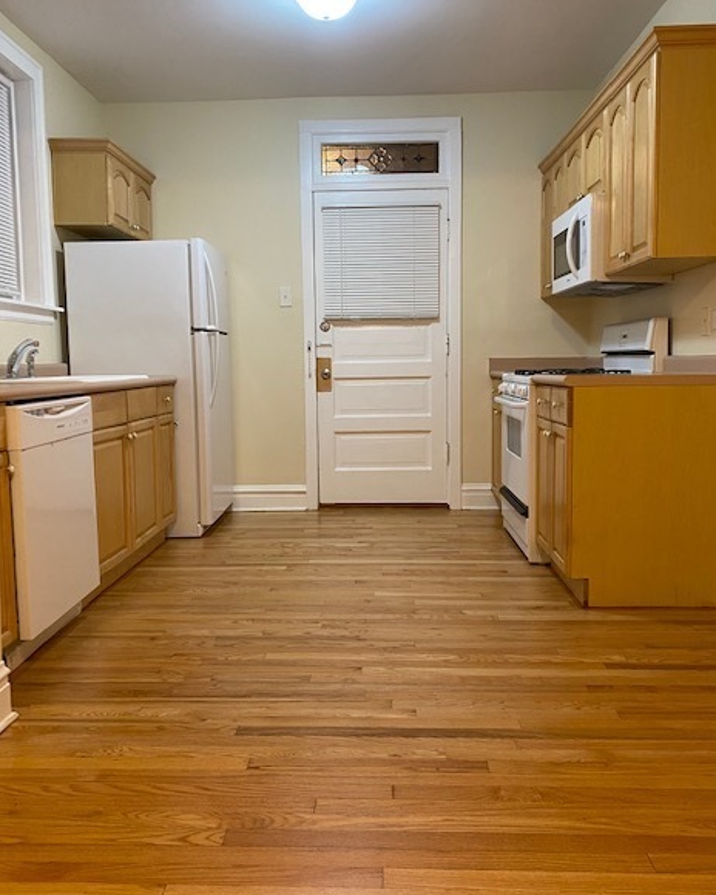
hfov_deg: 51.5
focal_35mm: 28
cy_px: 415
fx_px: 742
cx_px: 360
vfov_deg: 62.1
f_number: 1.8
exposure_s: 1/60
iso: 200
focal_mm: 4.25
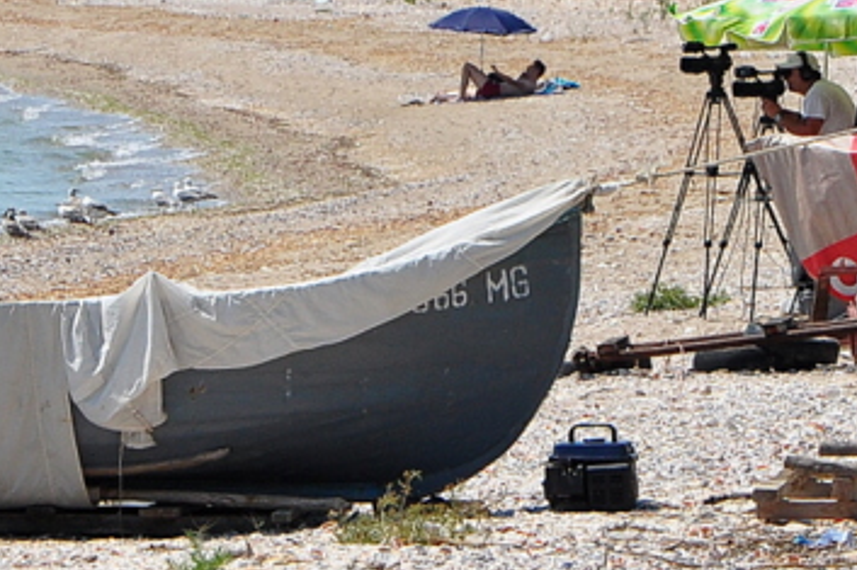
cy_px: 166
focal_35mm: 535
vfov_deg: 2.6
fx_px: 12722
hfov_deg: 3.9
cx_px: 405
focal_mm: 105
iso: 400
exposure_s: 1/1250
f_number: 8
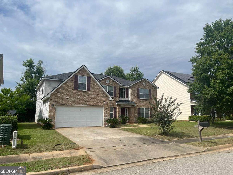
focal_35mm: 26
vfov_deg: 53.1
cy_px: 88
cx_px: 116
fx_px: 175
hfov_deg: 67.3
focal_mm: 5.1
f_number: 1.6
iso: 50
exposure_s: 1/7353
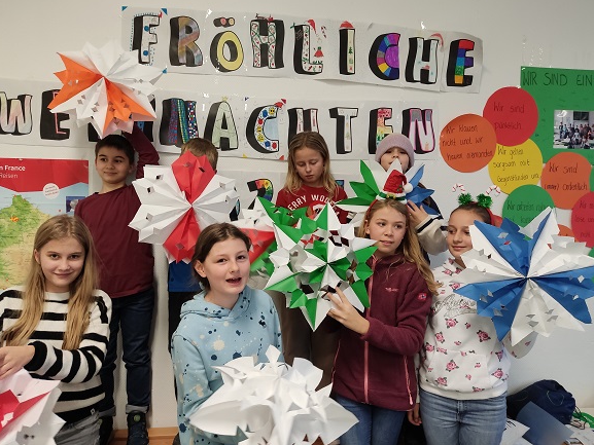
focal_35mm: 26
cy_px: 217
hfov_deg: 67.3
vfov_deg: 53.1
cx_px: 303
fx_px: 446
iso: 372
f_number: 1.79
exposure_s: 1/33
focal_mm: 4.71
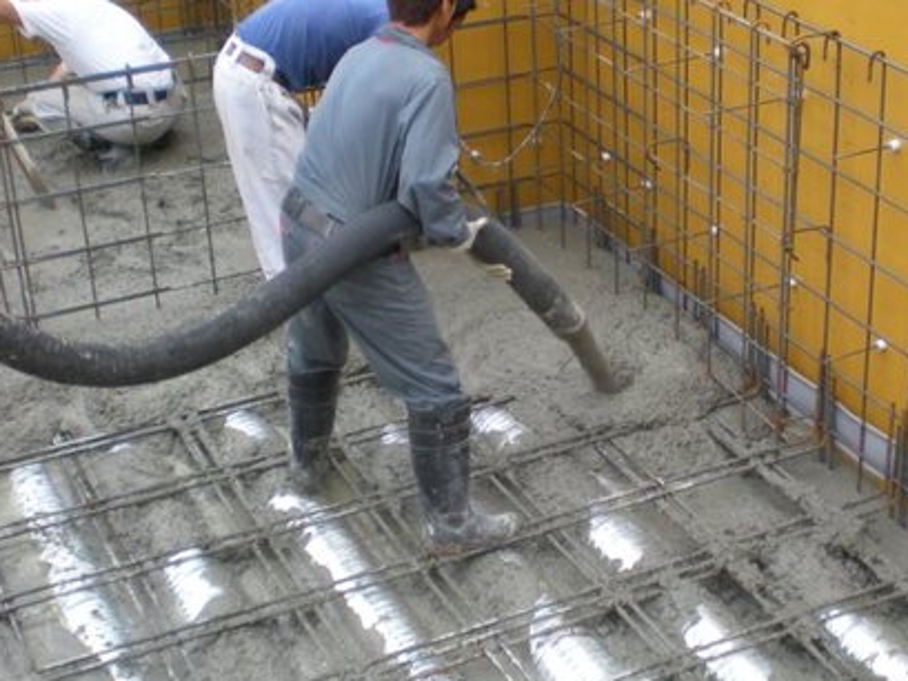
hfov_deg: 29.6
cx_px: 624
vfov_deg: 22.6
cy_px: 298
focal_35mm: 65
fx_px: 1705
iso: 111
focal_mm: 6.3
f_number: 3.1
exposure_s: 1/59.7
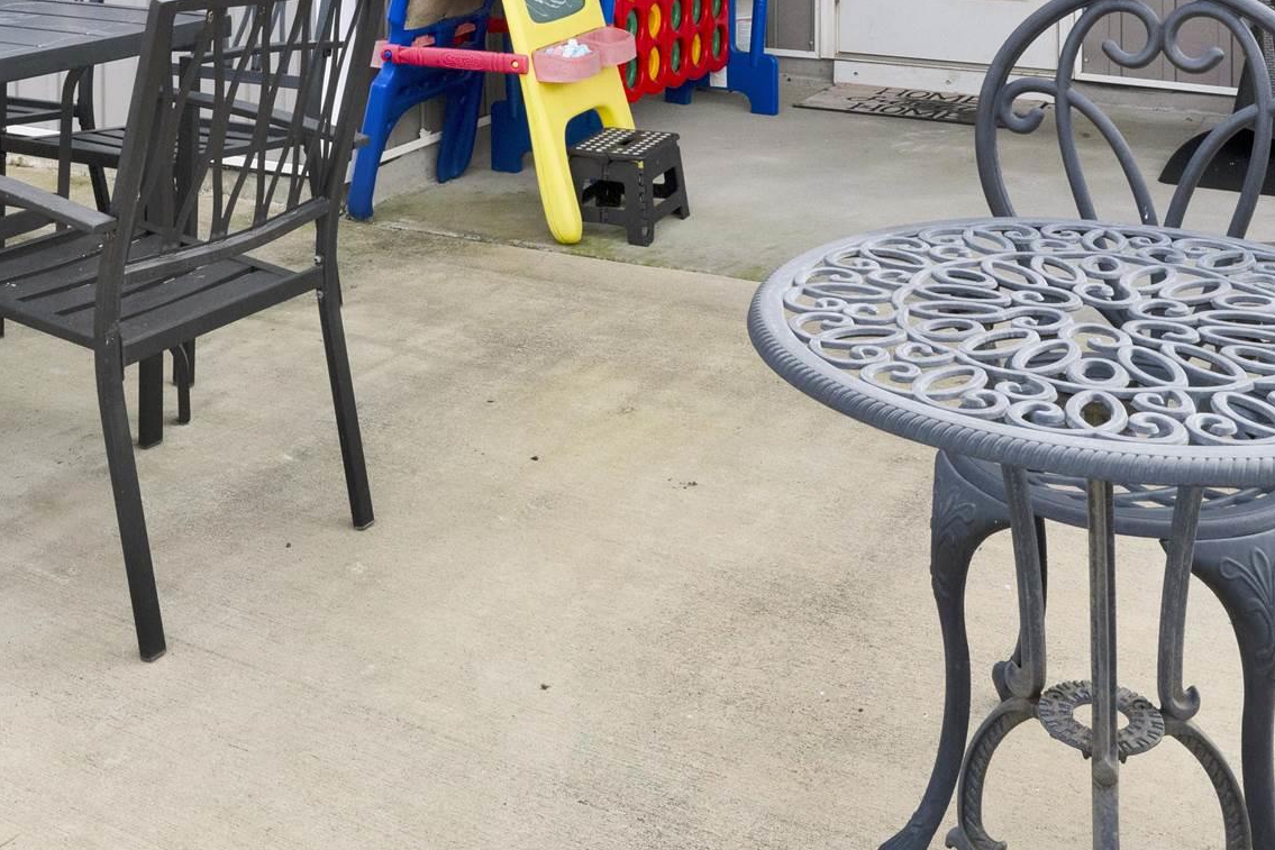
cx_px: 536
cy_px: -219
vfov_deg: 25.1
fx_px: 1677
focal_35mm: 47
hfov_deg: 41.5
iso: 400
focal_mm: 17.5
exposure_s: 1/320
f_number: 11
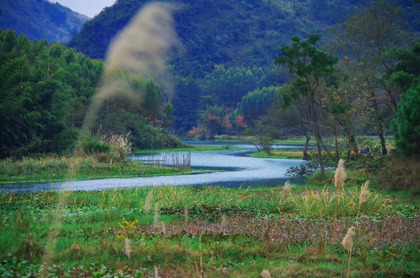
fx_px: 1746
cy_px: 139
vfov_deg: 9.1
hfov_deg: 13.7
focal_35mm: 150
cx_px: 210
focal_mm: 100
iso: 800
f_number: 5.6
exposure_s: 1/1000
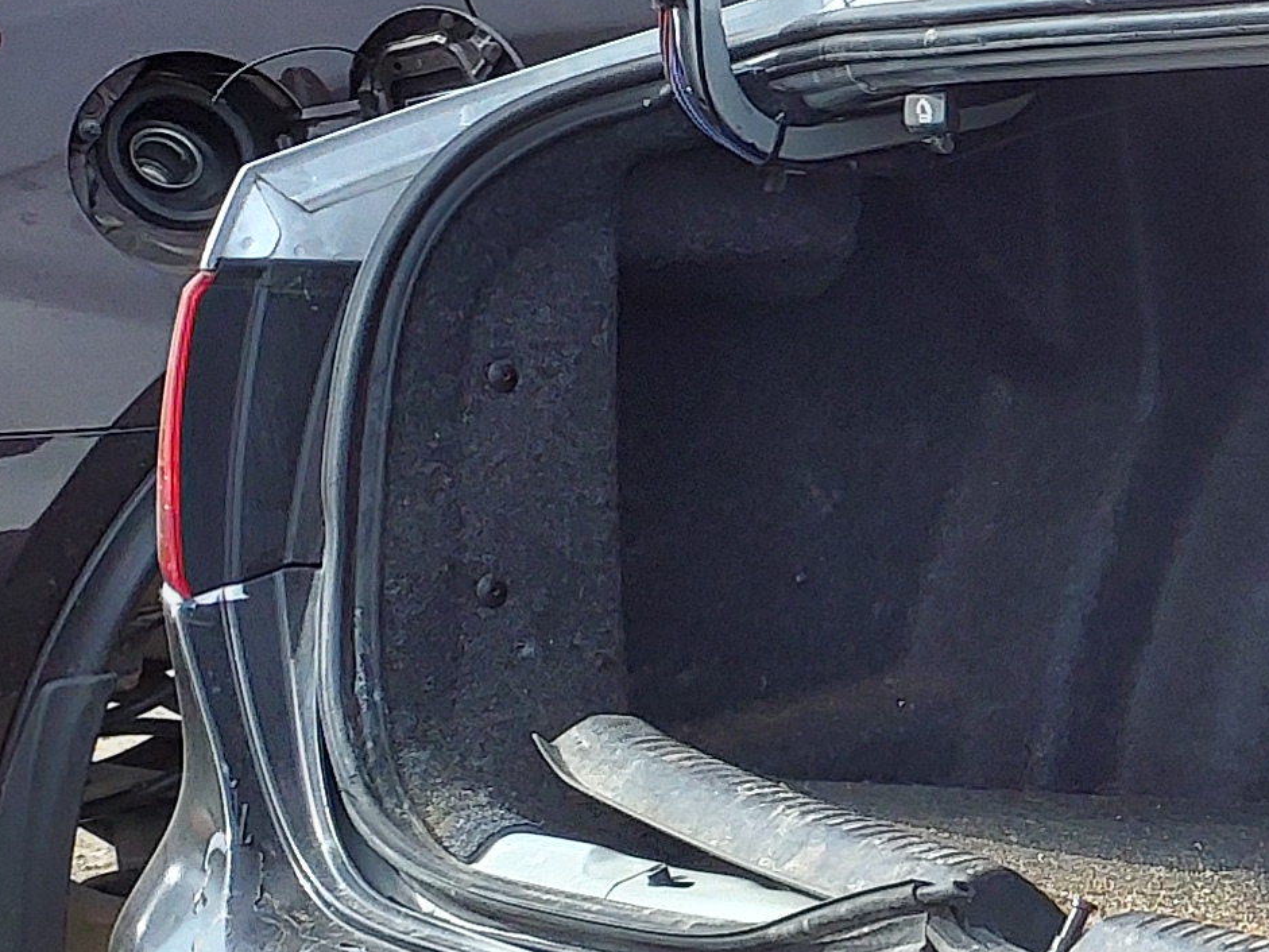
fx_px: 4180
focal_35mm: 114
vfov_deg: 13.0
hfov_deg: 15.1
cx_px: 2235
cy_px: 442
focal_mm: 3.58
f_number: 1.9
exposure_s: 1/439
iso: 40
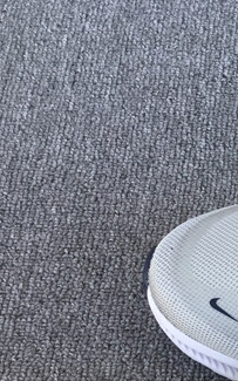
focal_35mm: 91
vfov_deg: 22.4
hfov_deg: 12.9
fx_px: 945
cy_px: 321
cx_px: 437
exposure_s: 1/197
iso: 25
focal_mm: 3.3
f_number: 2.4
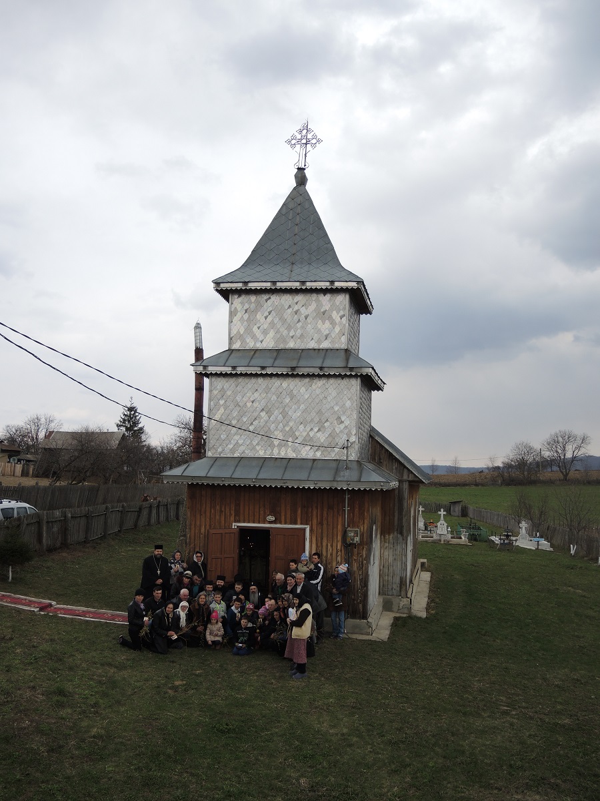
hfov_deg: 49.7
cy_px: 400
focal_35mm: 28
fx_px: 647
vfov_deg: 63.4
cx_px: 300
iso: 80
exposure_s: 1/1250
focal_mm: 6
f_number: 2
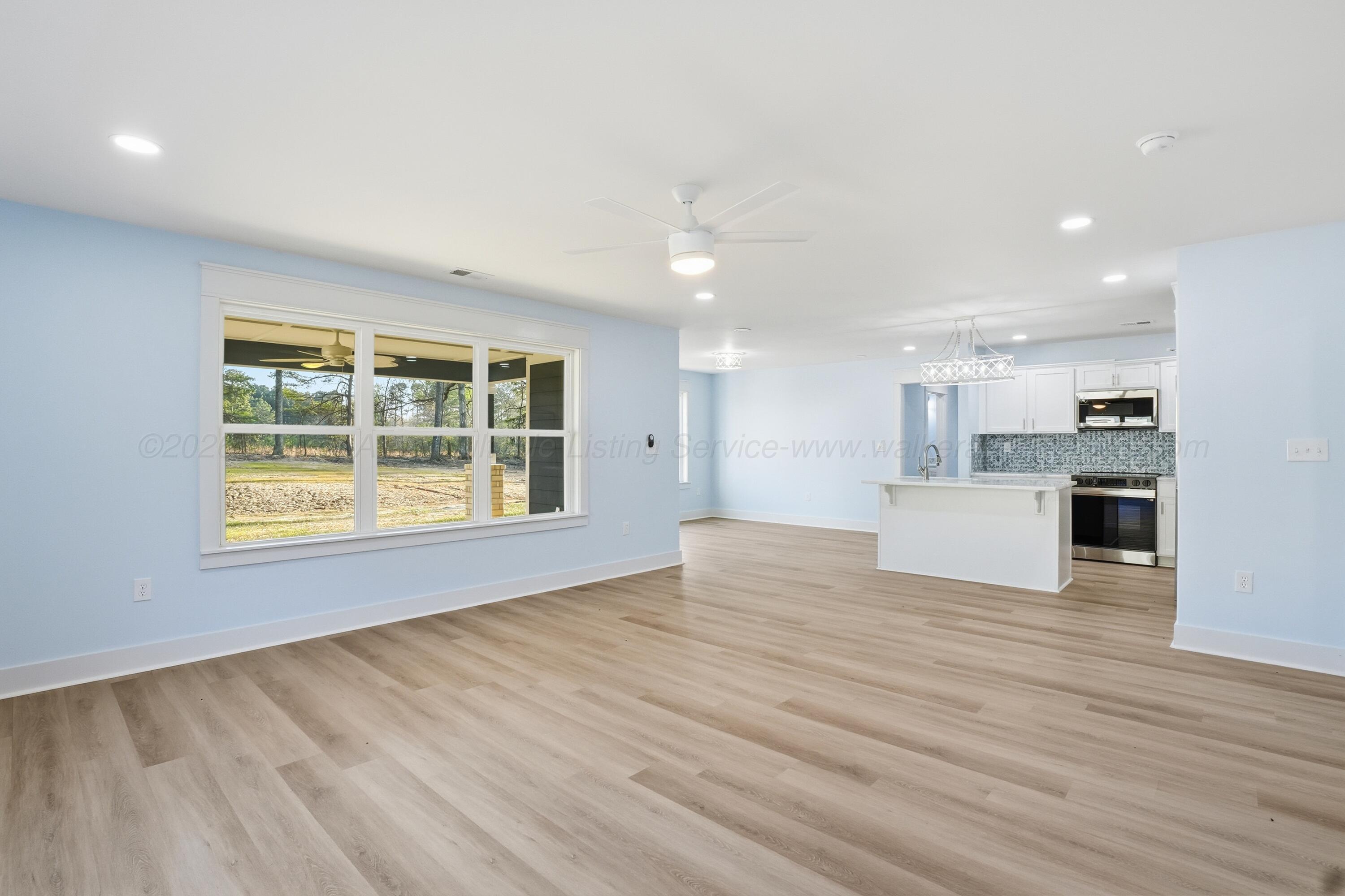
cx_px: 672
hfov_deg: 95.5
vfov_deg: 72.6
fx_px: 611
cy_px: 448
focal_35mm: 16
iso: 500
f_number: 7.1
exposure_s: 1/1250
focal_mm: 10.9
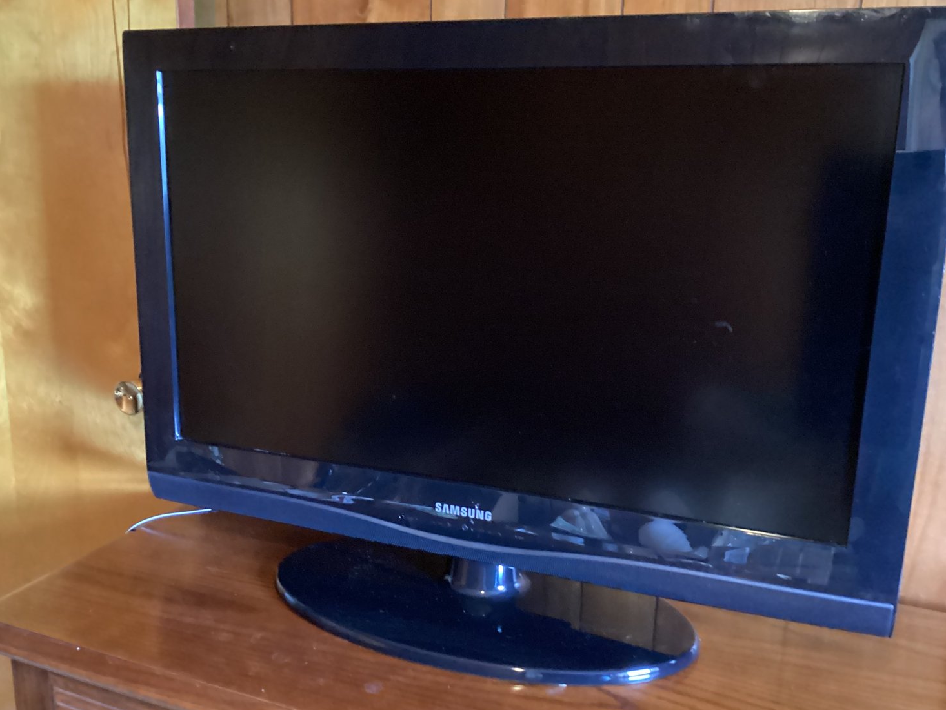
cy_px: 355
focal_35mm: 32
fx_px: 875
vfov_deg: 44.2
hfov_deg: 56.8
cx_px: 486
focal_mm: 3.3
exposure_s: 1/17
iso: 800
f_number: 2.4
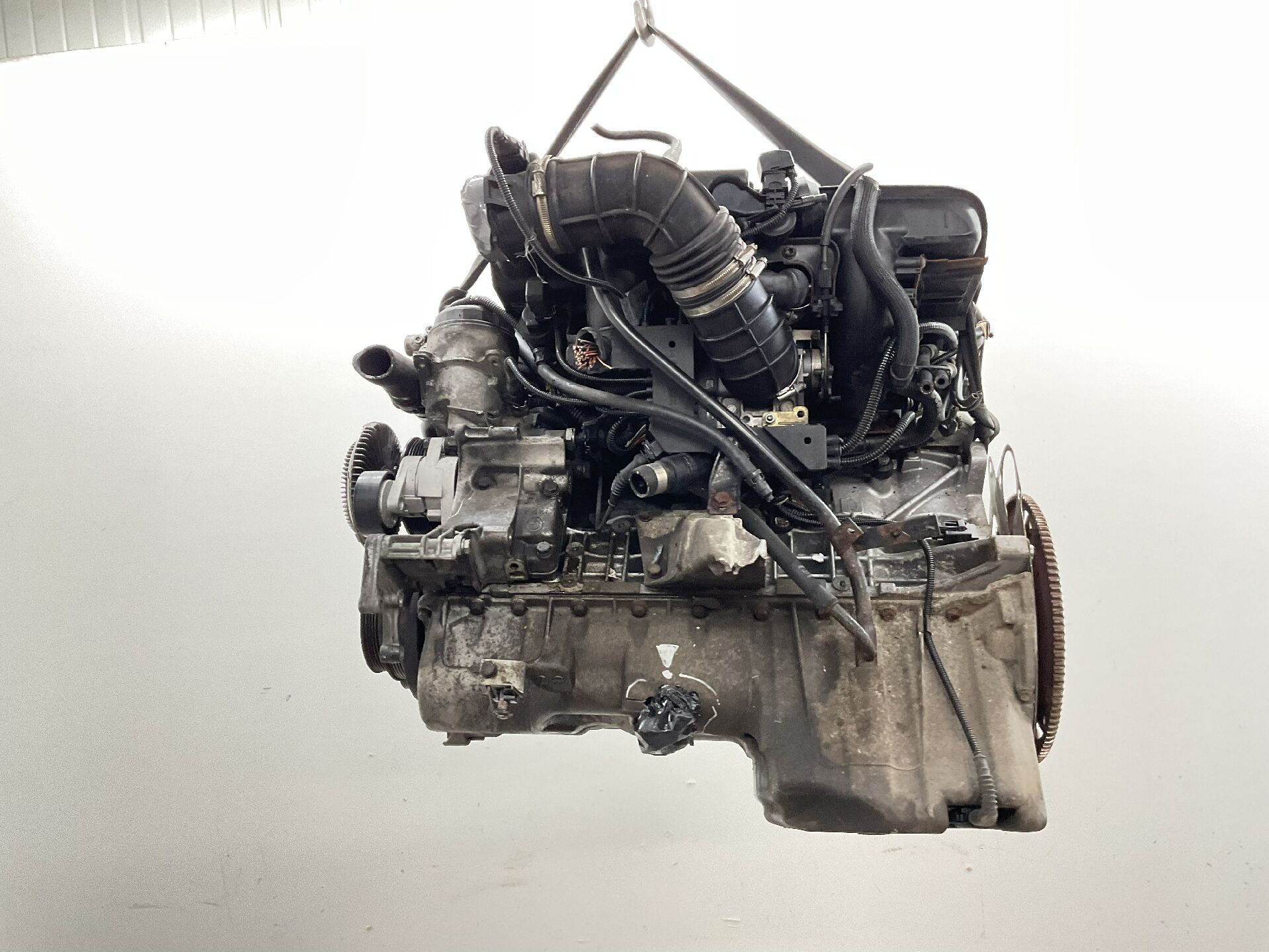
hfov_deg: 61.7
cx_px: 634
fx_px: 1063
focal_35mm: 29
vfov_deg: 48.2
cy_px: 476
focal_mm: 3
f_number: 1.8
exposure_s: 1/50
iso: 125
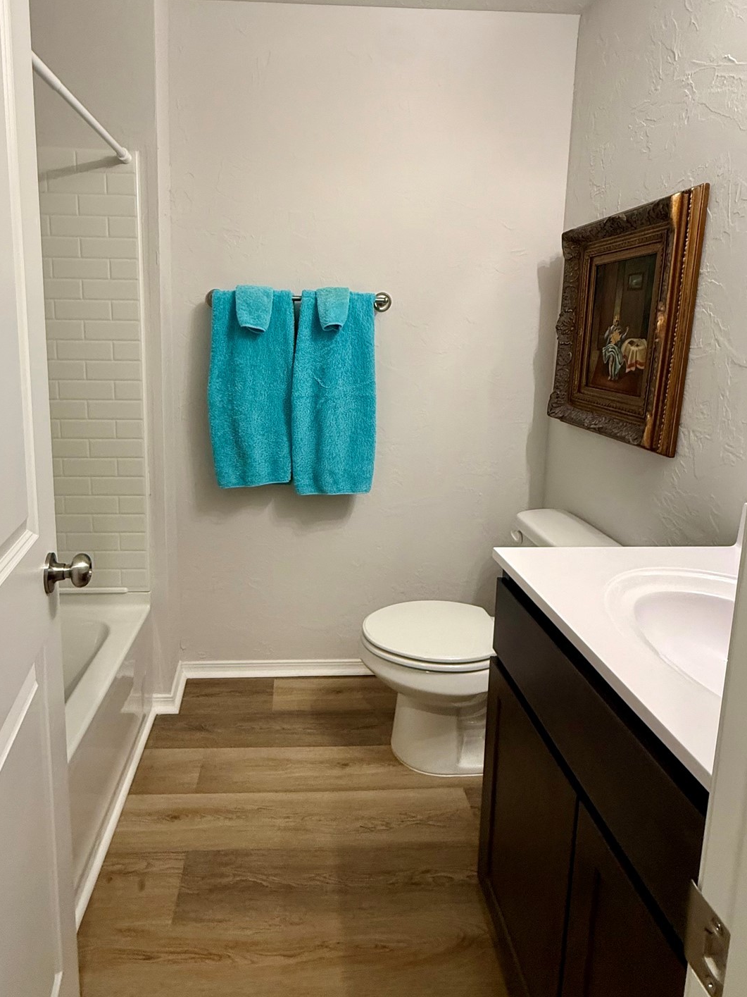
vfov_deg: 84.1
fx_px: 547
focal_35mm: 19
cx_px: 313
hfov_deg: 68.2
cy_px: 422
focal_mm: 2.22
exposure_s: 1/120
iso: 250
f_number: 2.2
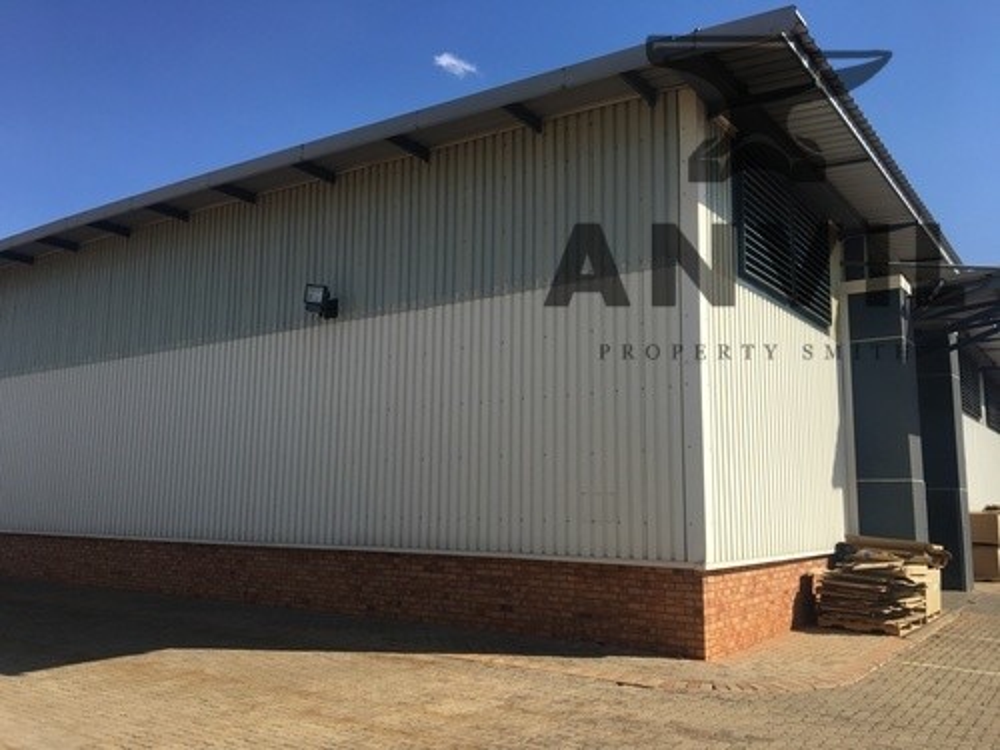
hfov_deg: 61.7
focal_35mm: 29
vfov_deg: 48.2
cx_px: 500
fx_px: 838
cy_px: 375
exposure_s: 1/1672
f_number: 2.2
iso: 25
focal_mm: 4.15
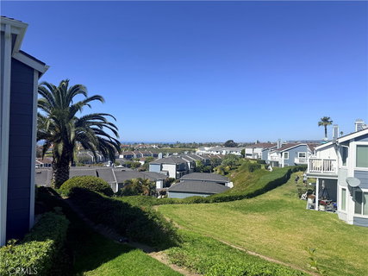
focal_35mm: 24
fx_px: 255
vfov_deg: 56.8
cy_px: 138
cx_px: 184
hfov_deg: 71.6
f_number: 1.78
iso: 80
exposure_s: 1/6173
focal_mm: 6.76
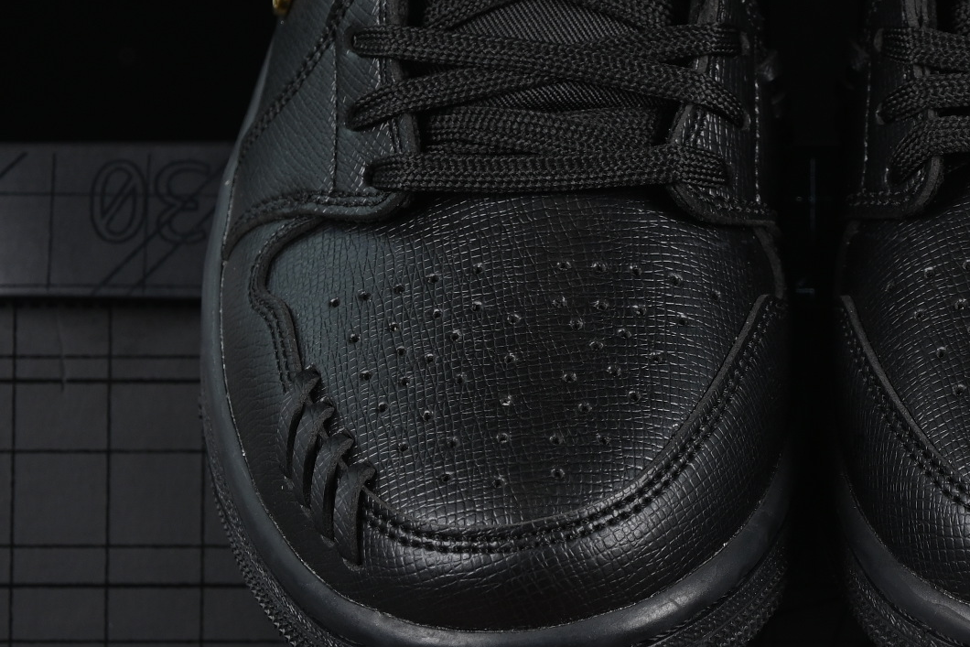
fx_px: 5308
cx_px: 791
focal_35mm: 197
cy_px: 195
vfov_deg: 7.0
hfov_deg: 10.4
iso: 160
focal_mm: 50
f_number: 6.3
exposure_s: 1/50
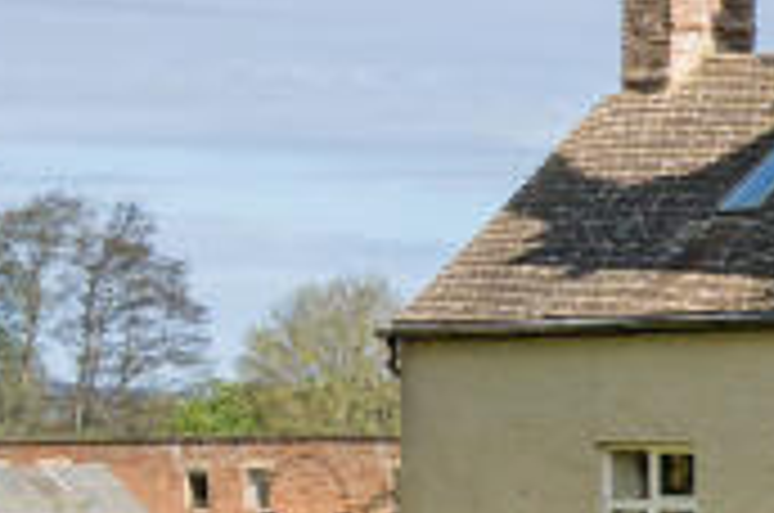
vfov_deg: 7.6
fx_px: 3841
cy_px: 119
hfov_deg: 10.0
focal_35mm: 179
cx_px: 1912
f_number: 9
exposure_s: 1/800
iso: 640
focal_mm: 30
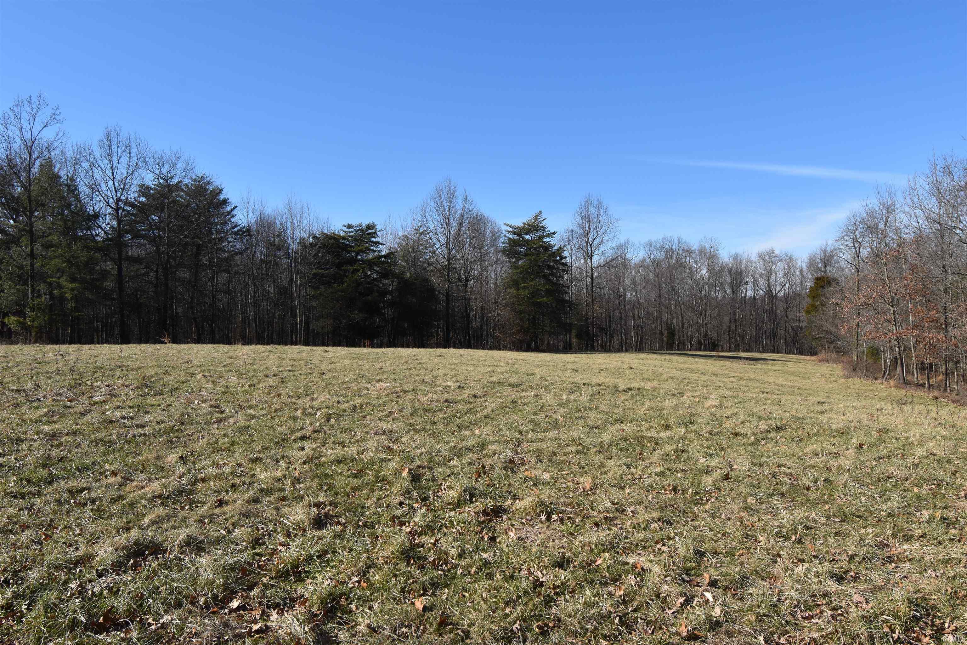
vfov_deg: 50.4
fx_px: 685
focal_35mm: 26
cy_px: 322
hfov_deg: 70.4
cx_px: 484
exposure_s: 1/400
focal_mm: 17
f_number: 10
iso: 200
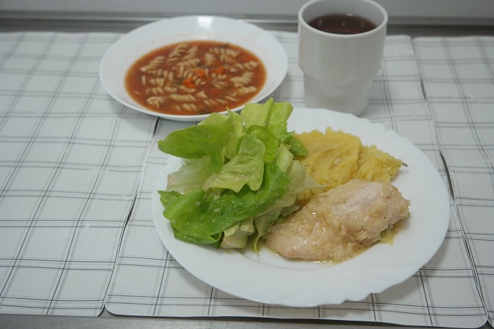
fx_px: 631
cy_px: 164
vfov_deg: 29.2
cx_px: 247
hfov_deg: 42.7
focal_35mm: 46
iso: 2000
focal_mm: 30
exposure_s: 1/250
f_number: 4.5
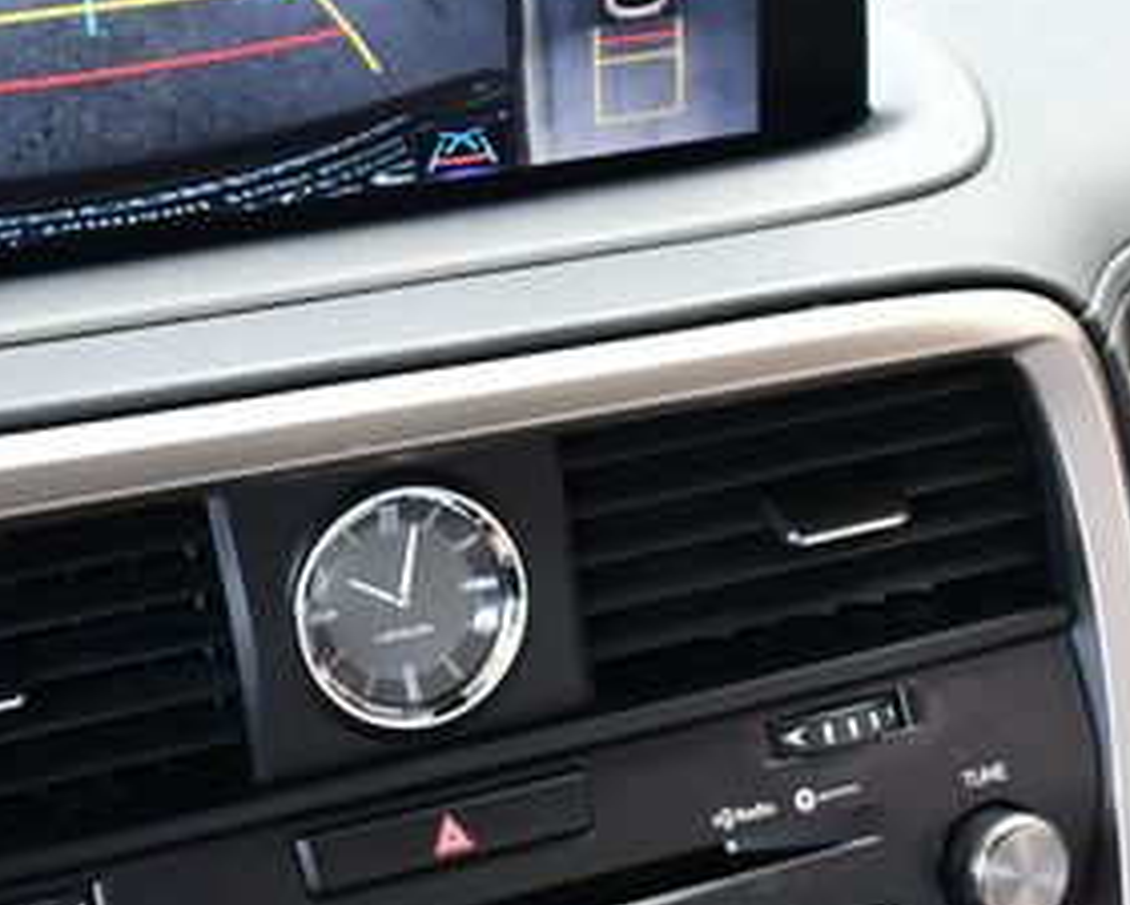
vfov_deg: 19.9
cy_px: 382
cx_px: 273
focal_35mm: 77
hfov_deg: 24.5
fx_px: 2576
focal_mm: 18
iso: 800
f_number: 3.5
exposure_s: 1/160
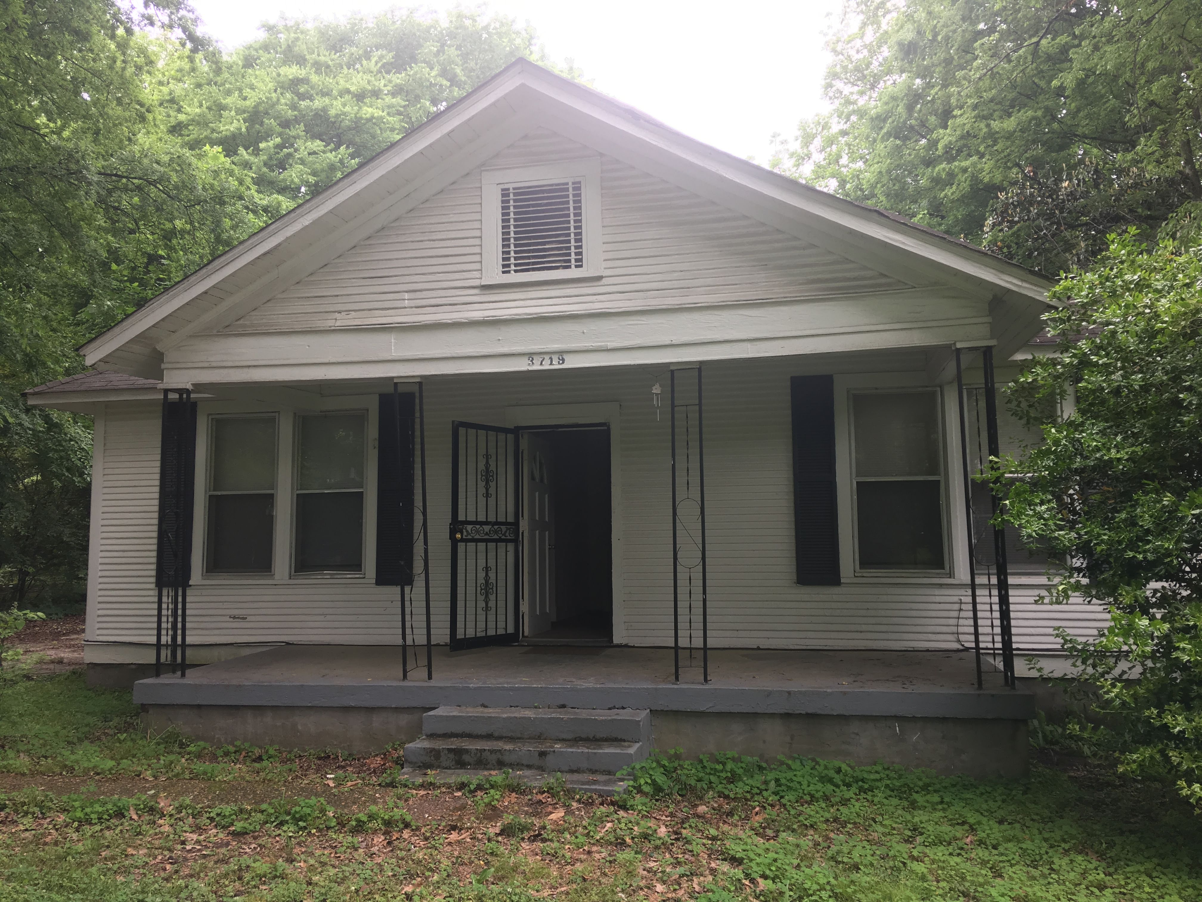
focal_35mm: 29
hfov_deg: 61.7
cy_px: 451
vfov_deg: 48.2
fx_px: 1007
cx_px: 601
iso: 25
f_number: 2.2
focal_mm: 4.15
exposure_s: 1/120
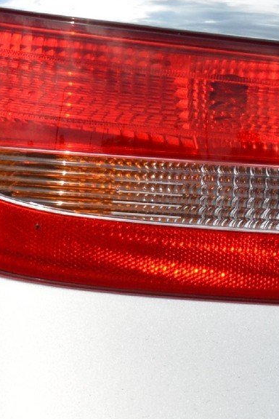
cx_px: 320
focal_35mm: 974
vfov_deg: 2.1
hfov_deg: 1.4
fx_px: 11322
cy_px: 165
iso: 400
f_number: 7.1
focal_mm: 150
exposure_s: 1/2000
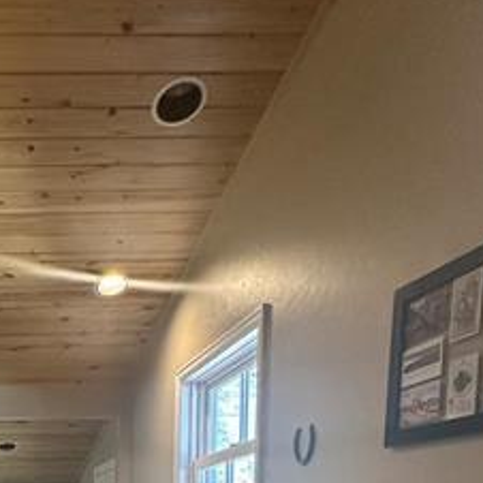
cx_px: -34
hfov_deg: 35.0
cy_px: 603
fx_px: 663
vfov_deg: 32.0
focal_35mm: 42
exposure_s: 1/60
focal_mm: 2.22
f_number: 2.2
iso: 200
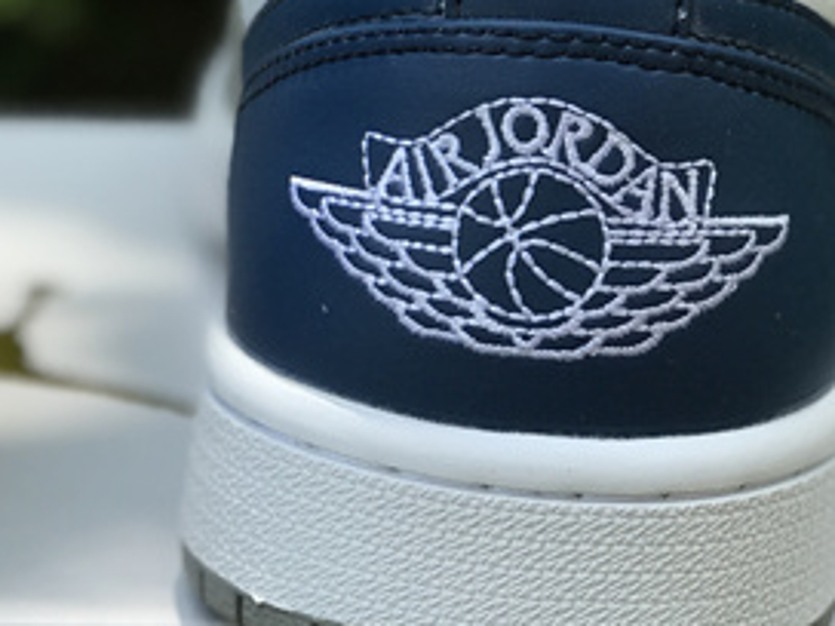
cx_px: 15
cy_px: 81
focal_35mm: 155
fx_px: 3739
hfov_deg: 12.6
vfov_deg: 9.5
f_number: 2.8
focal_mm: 6.6
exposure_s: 1/213
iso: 20
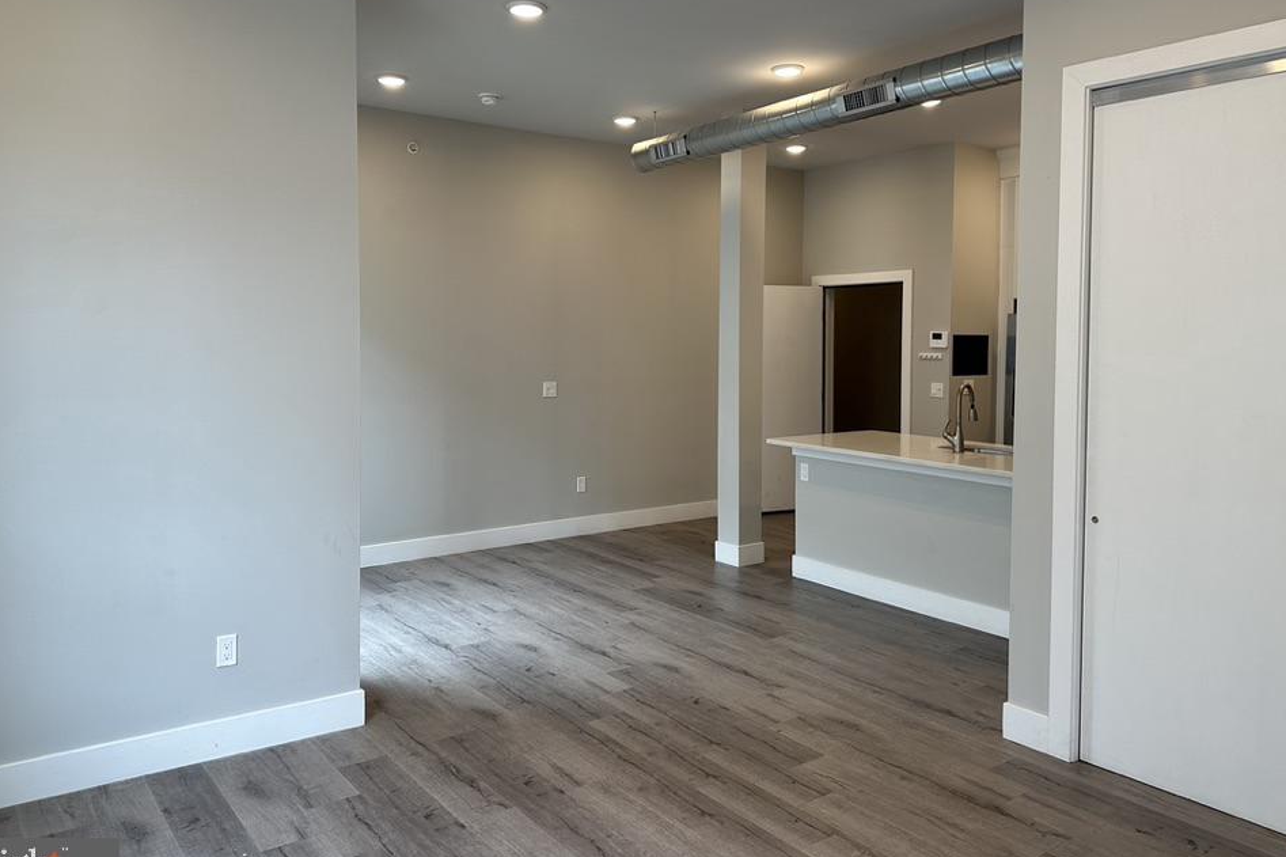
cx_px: 645
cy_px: 372
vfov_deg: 47.8
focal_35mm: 27
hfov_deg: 67.4
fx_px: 964
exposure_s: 1/156
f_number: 1.78
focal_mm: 6.86
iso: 100
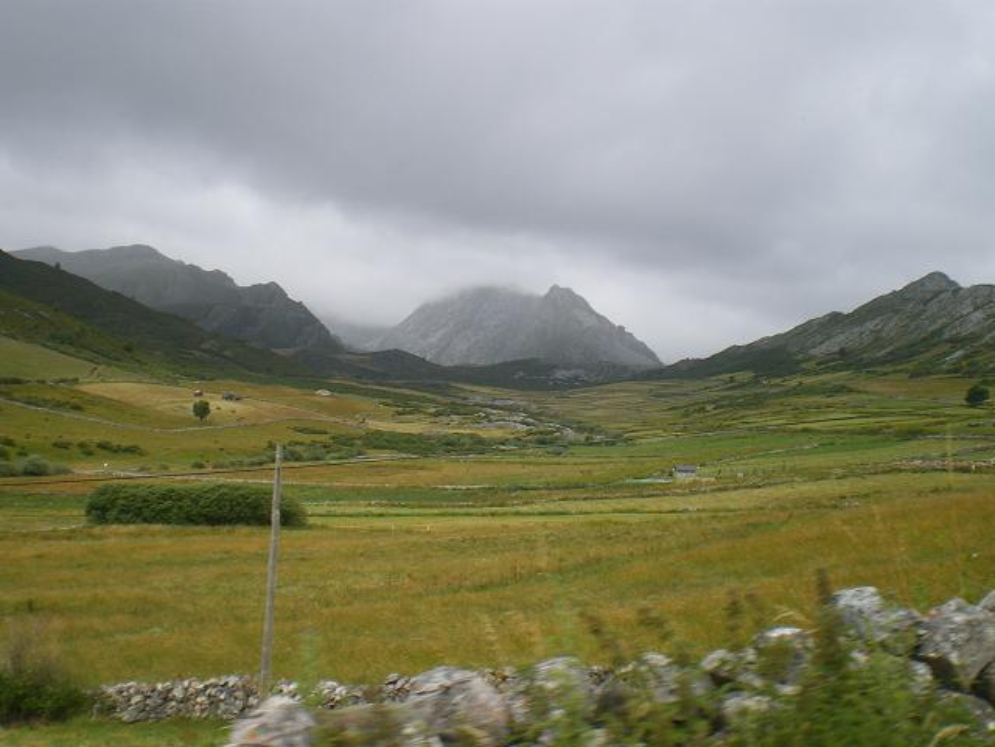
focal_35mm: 44
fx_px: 1265
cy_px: 374
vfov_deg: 32.9
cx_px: 498
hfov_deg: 42.9
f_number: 4.9
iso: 64
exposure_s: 1/250
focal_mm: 7.4
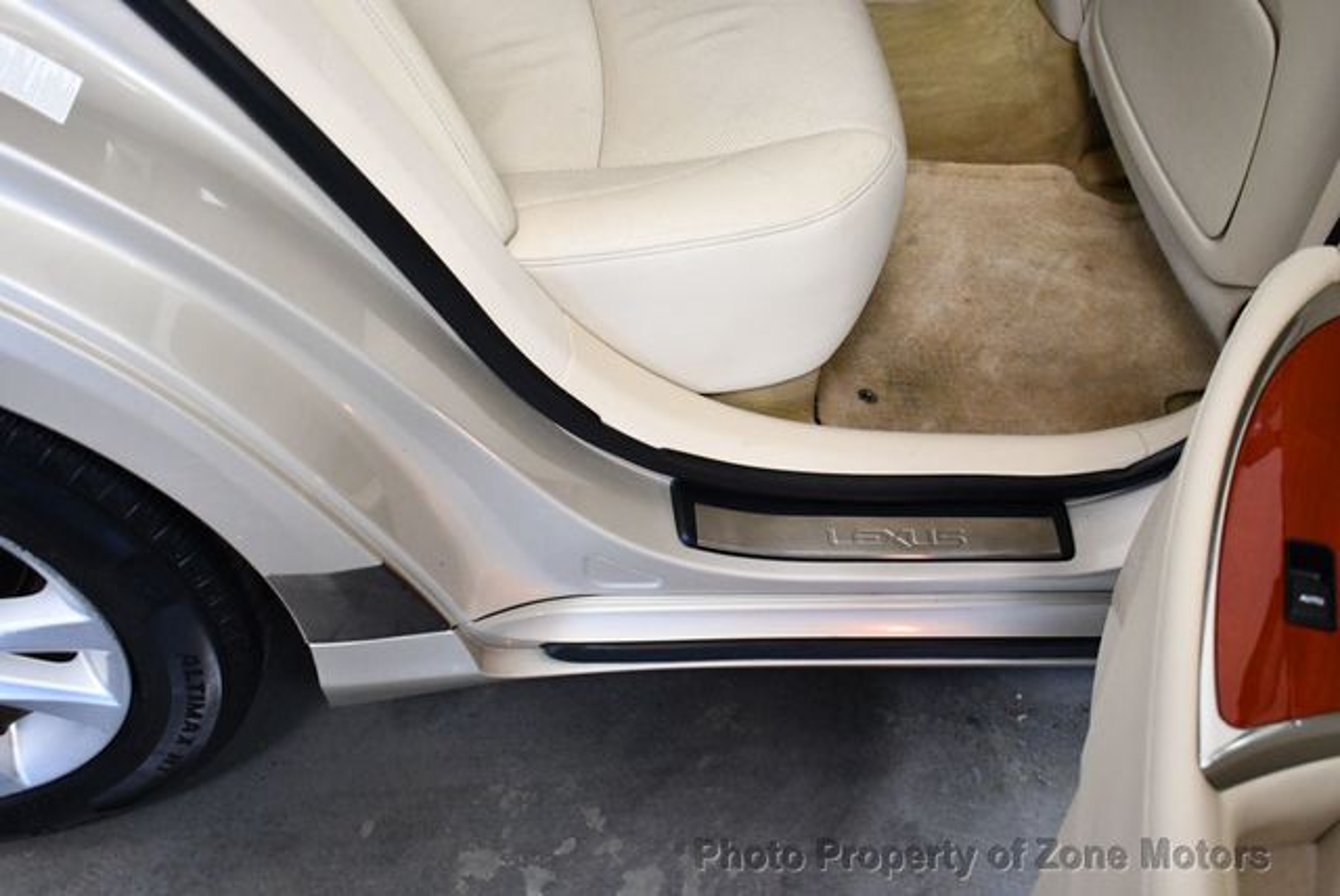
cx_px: 670
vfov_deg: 36.9
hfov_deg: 53.1
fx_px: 1341
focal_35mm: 36
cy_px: 448
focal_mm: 18
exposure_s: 1/125
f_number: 3.5
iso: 1800
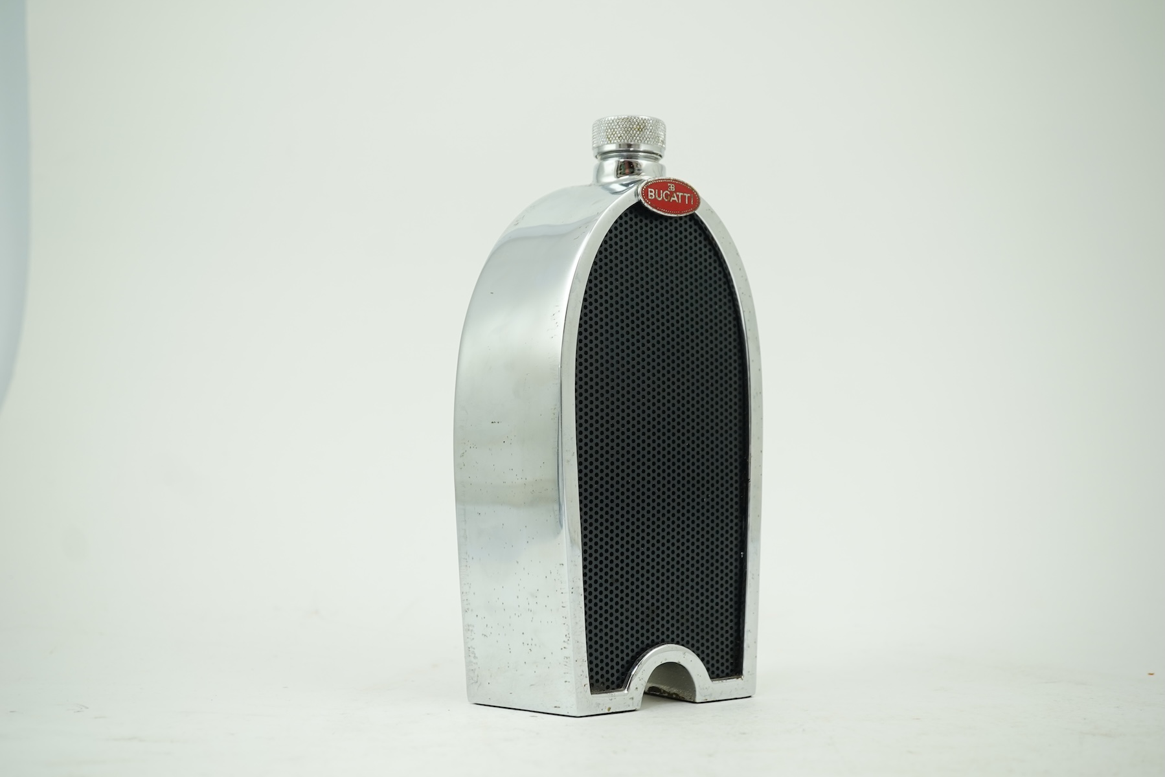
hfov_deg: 43.6
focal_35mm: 45
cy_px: 388
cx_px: 582
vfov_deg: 29.9
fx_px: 1456
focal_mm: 30
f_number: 7.1
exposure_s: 1/40
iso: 250
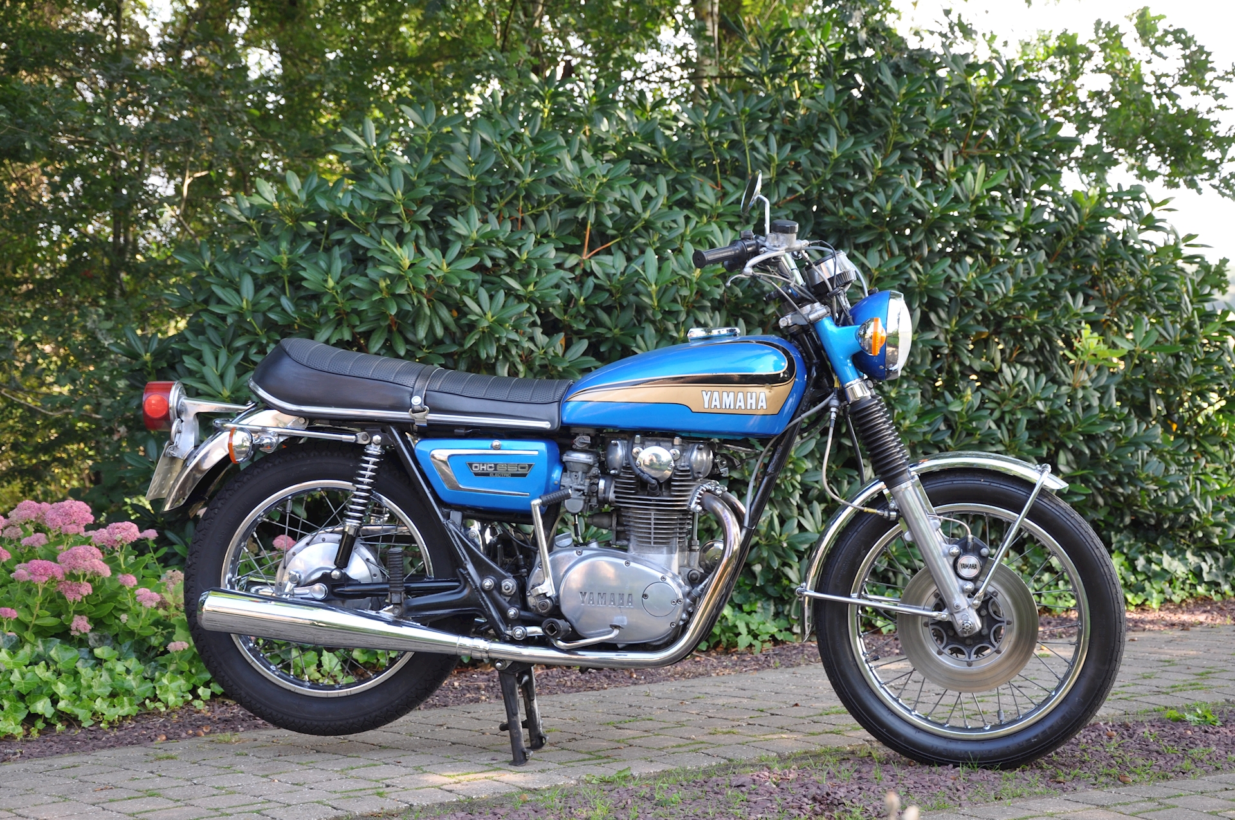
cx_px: 618
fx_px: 2672
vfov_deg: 17.4
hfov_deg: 26.0
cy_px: 410
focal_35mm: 78
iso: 200
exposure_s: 1/40
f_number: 6.3
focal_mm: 52
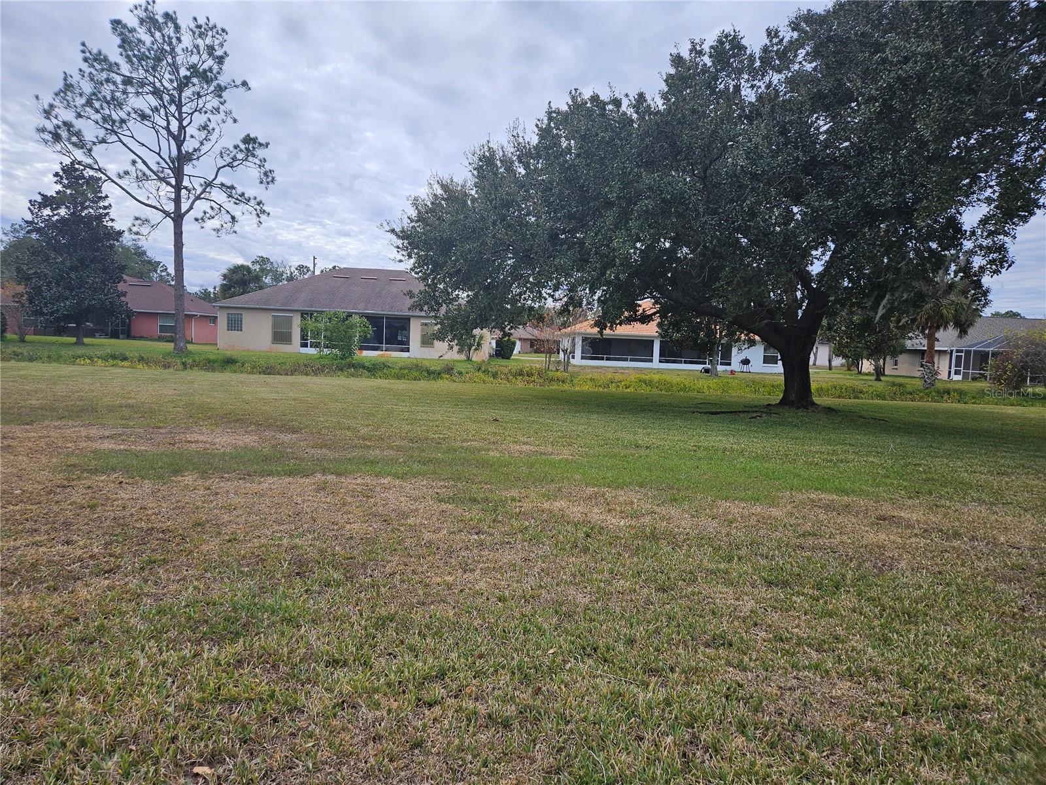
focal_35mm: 23
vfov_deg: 58.9
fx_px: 695
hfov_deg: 73.9
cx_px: 523
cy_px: 392
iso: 25
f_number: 1.8
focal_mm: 5.4
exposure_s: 1/1593
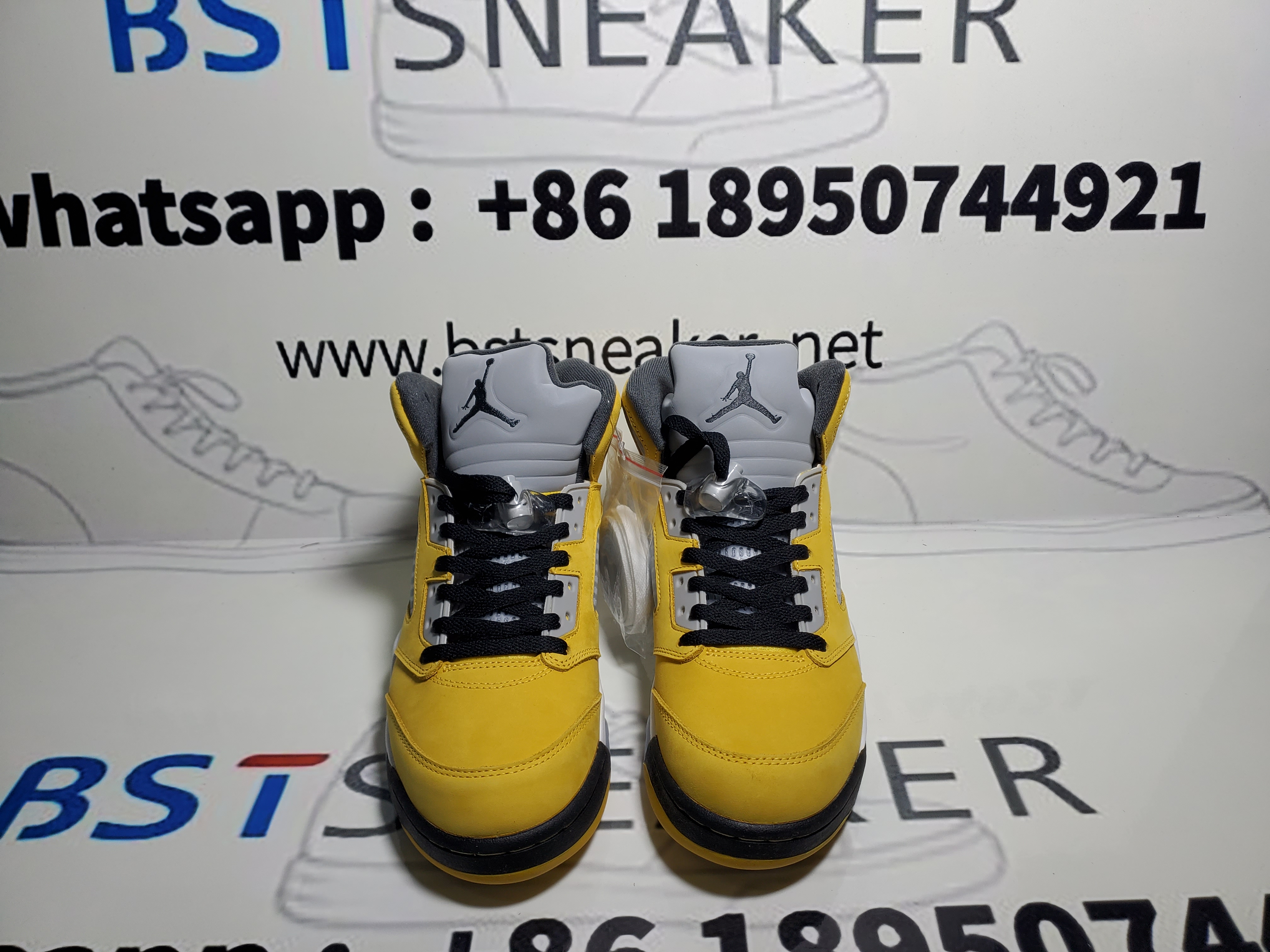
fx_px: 954
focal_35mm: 26
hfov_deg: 67.3
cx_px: 635
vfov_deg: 53.1
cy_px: 476
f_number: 1.5
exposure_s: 1/694
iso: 50
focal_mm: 4.3
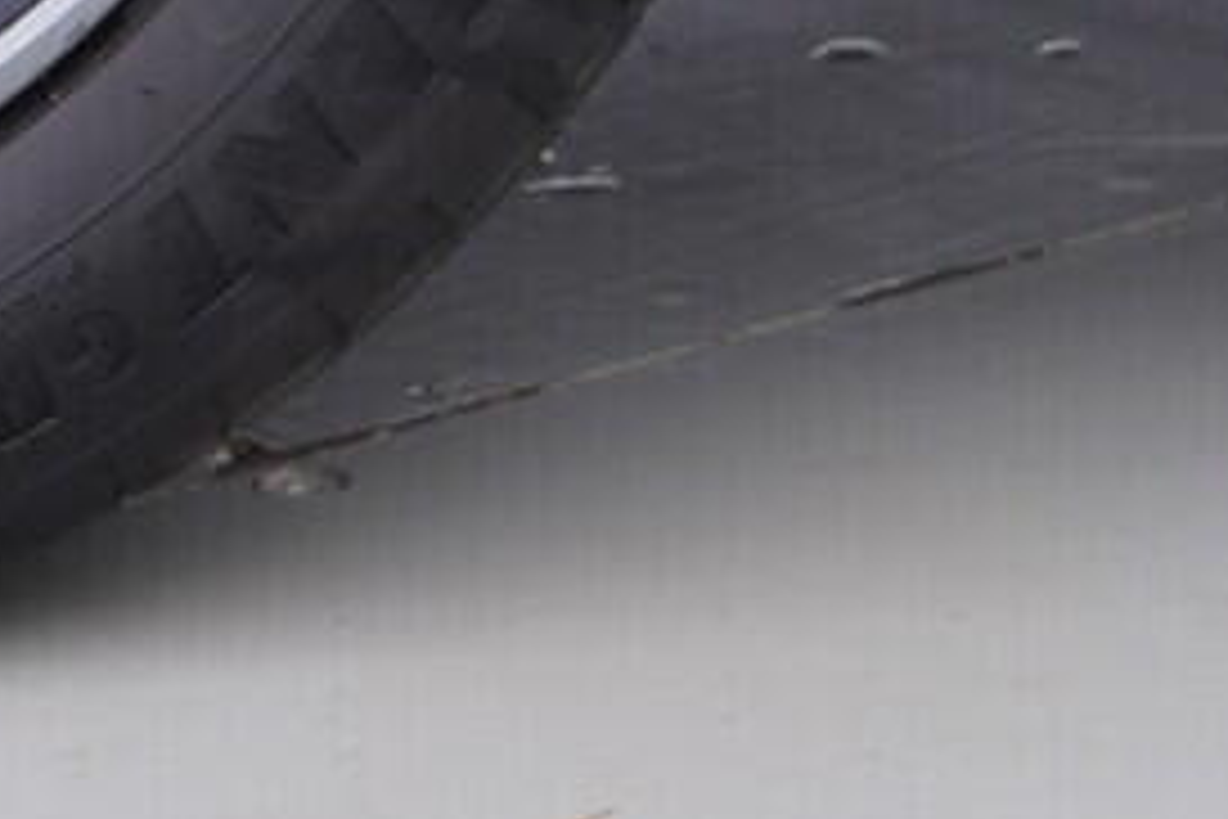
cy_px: -1022
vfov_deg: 6.9
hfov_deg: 10.5
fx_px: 6481
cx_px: -504
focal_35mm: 190
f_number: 3.2
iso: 125
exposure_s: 1/50
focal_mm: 24
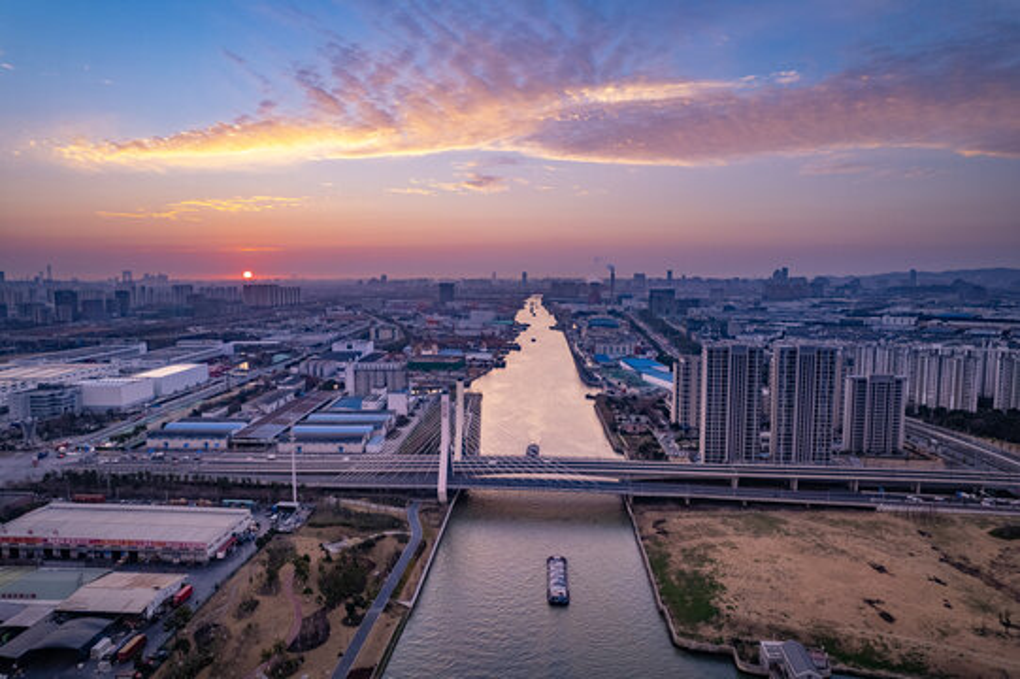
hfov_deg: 78.6
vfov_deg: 57.2
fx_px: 623
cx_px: 510
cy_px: 340
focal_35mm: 22
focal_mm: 8.38
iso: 100
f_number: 2.8
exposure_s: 1/15
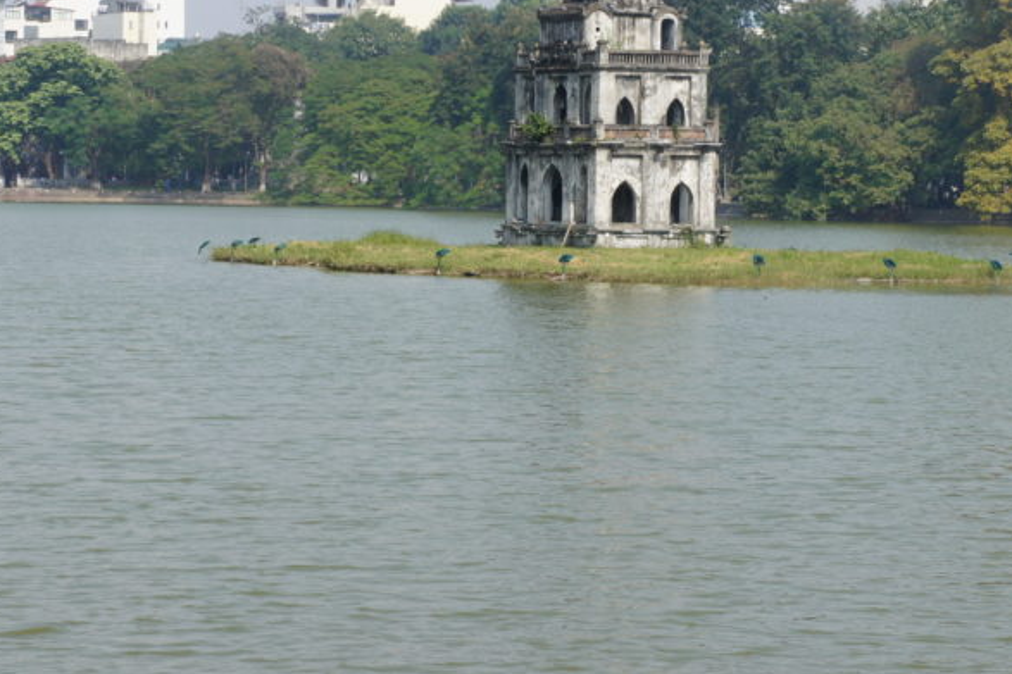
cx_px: 429
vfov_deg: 9.5
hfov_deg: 14.3
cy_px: 146
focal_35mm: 144
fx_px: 4043
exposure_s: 1/160
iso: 200
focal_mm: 55
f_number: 13
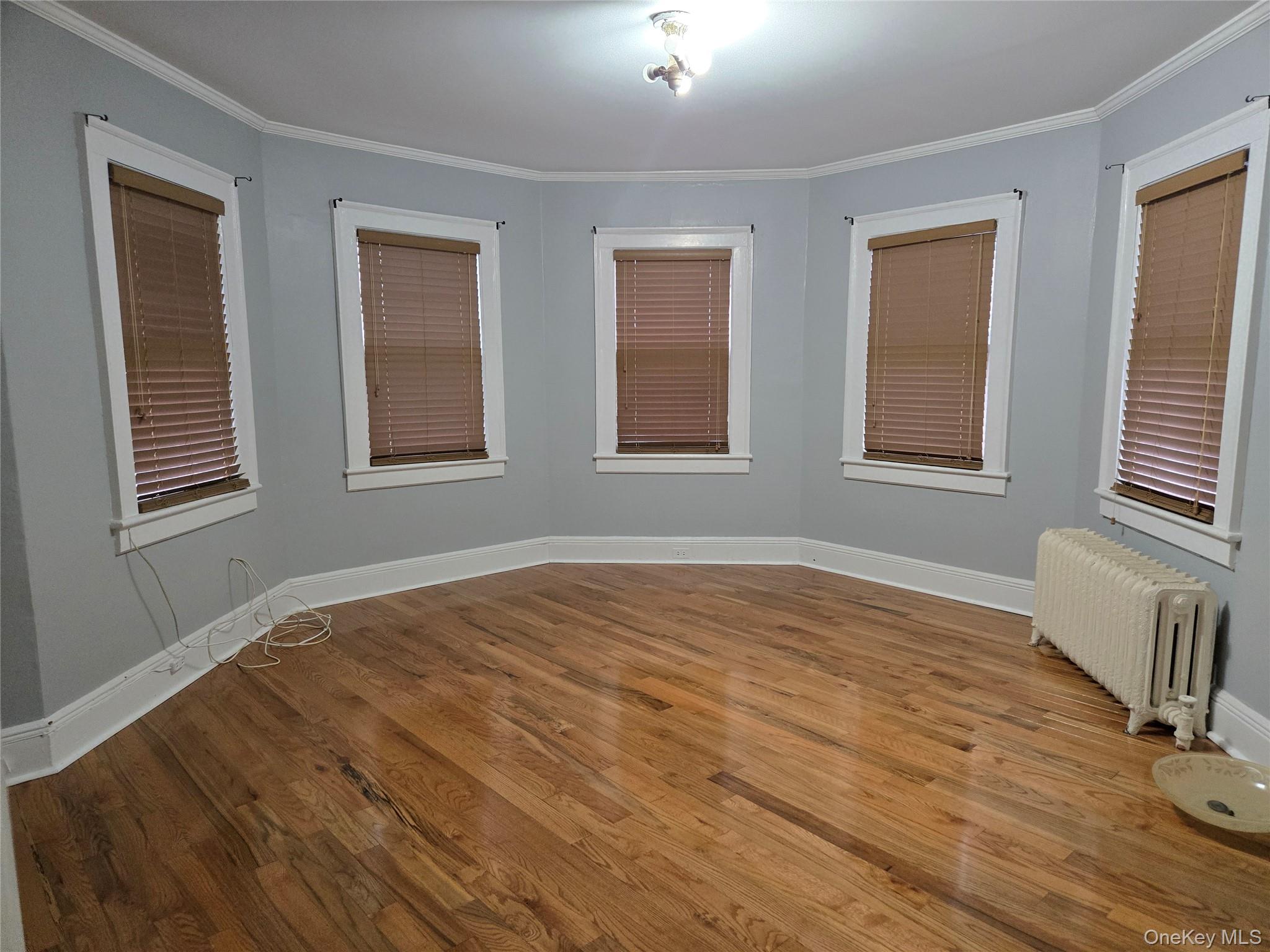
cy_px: 476
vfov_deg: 58.9
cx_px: 635
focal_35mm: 23
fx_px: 844
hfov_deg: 73.9
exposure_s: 1/120
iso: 800
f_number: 1.8
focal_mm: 5.4
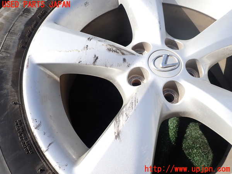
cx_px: 116
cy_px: 87
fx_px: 168
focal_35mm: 25
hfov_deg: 69.4
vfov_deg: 54.9
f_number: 2.8
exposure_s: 1/800
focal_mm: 4.5
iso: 100
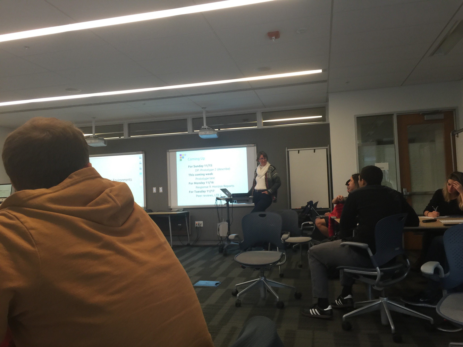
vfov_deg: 48.2
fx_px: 388
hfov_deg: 61.7
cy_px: 174
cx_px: 232
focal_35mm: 29
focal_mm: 4.15
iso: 32
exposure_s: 1/15
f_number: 2.2
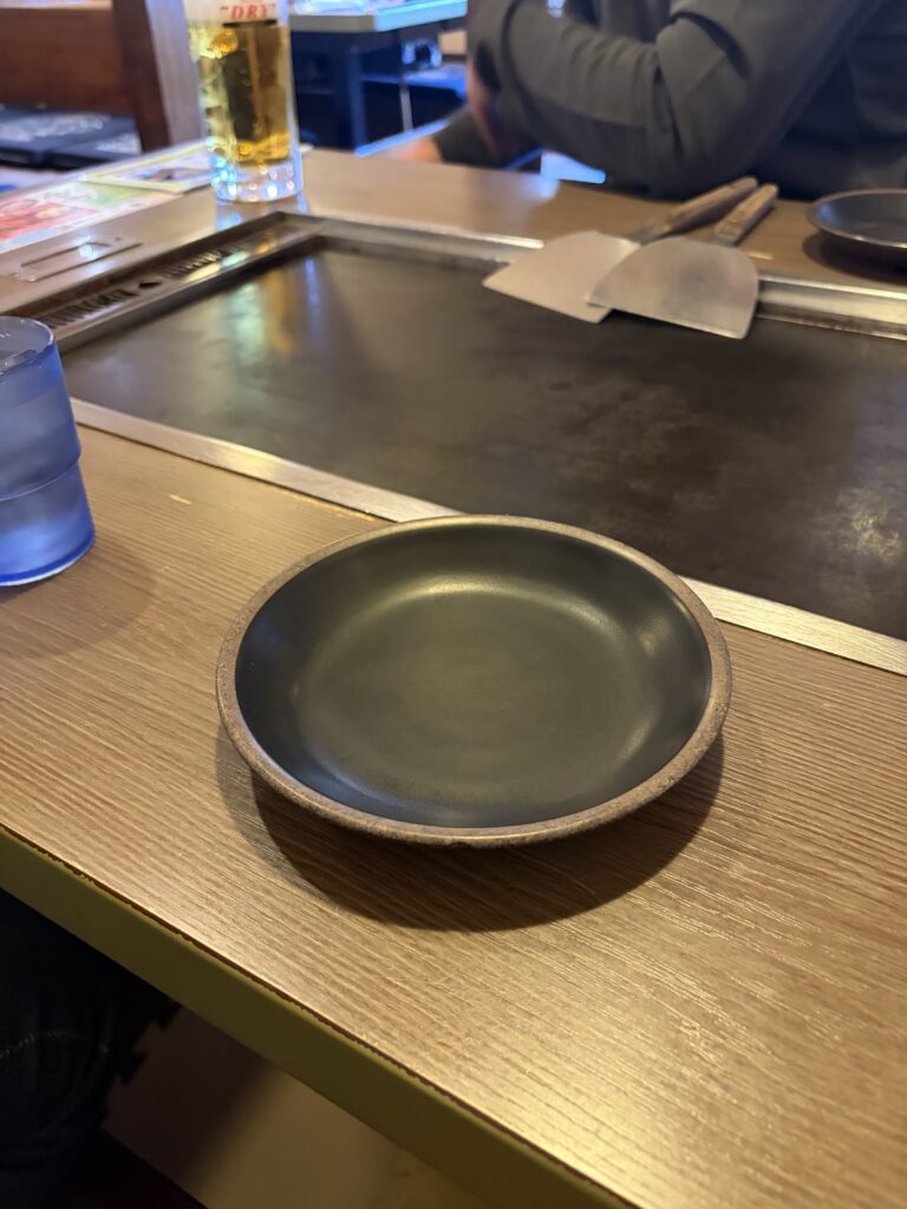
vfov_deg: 67.3
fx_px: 908
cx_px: 454
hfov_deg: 53.1
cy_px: 604
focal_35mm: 26
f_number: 1.6
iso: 640
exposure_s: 1/30
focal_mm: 5.96
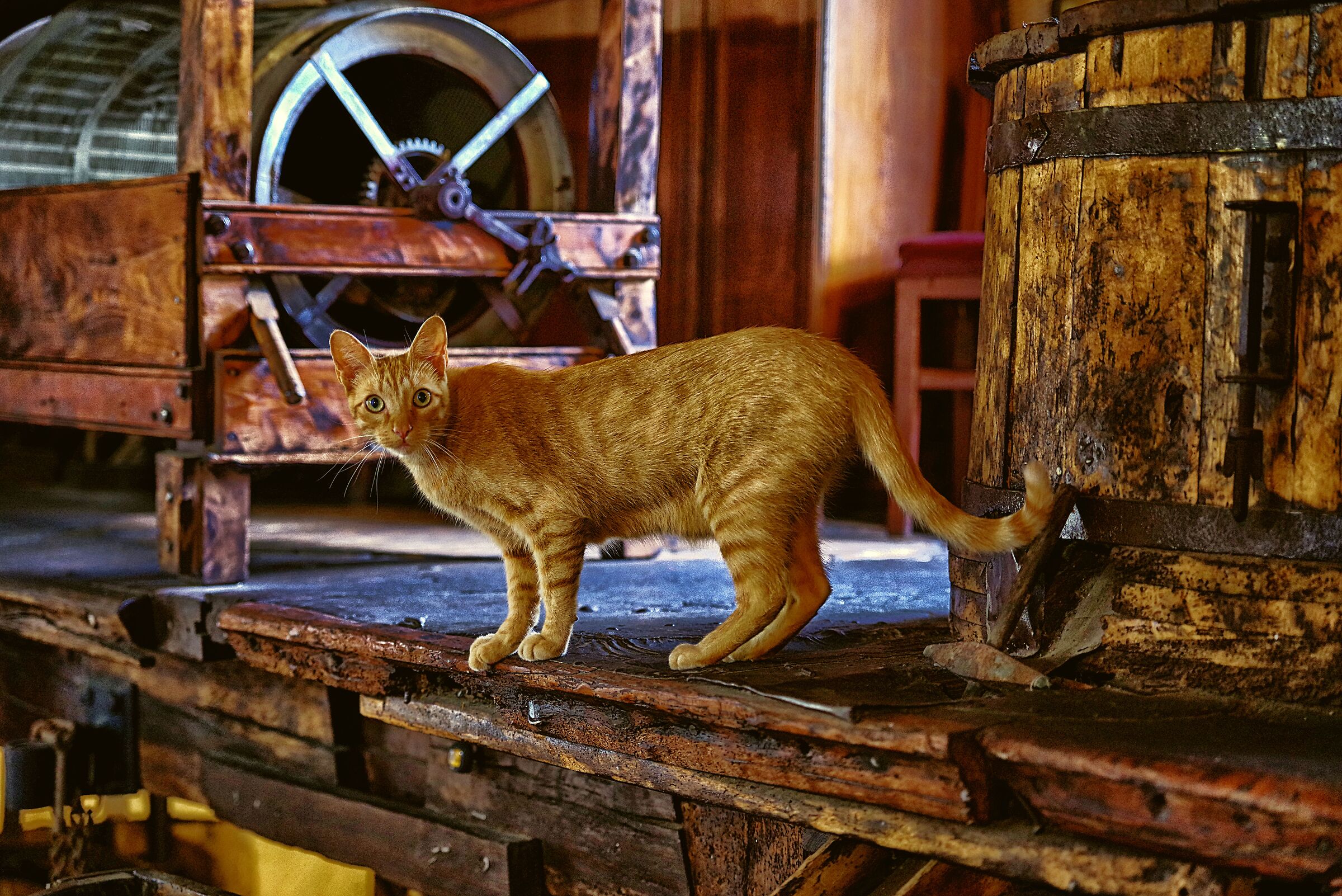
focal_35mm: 70
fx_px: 2610
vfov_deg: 19.5
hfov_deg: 28.8
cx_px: 671
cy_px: 448
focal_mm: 70
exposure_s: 1/20
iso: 1600
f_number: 2.8
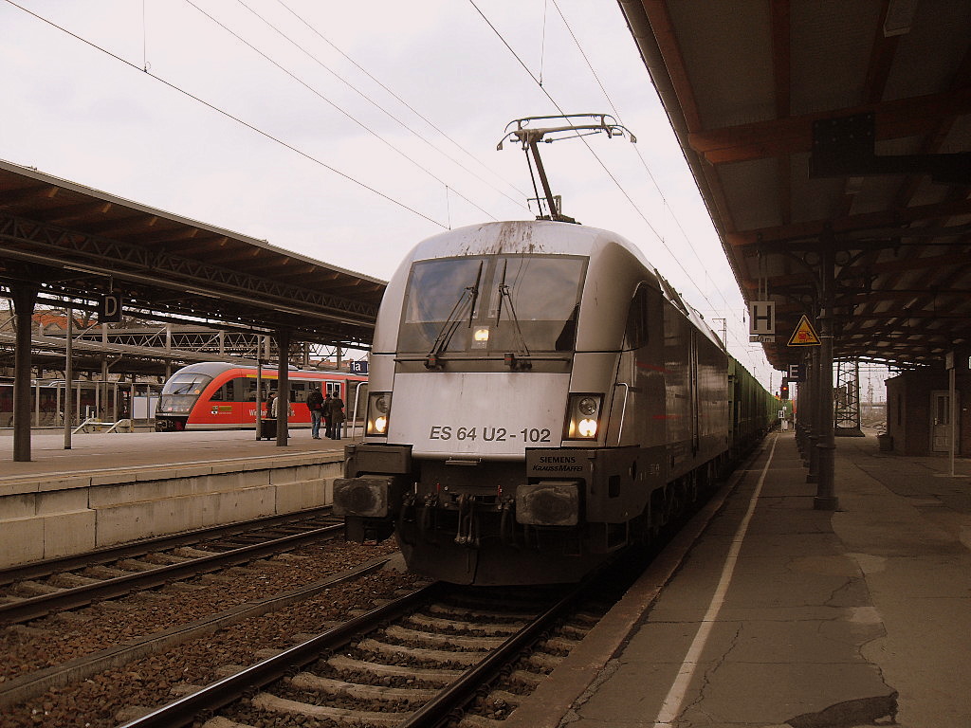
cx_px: 486
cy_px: 364
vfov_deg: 41.8
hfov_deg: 54.0
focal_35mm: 34
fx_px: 954
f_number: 2.8
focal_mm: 6.3
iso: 80
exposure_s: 1/250
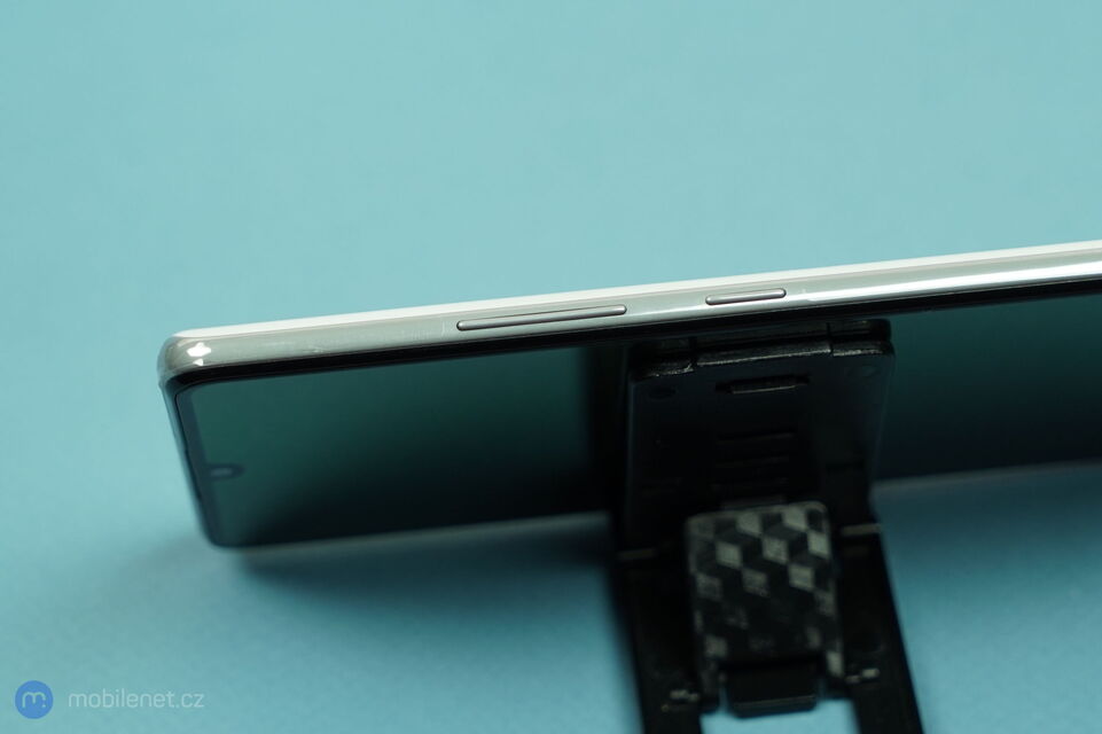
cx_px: 551
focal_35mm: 70
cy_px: 367
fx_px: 2142
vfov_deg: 19.4
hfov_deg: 28.9
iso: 640
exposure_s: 1/100
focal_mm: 70
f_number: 5.6
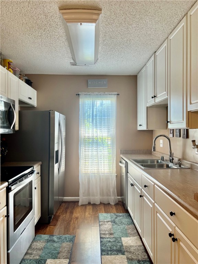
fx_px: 198
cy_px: 132
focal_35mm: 26
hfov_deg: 53.1
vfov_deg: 67.3
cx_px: 99
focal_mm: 5.7
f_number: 1.5
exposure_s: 1/120
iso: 80
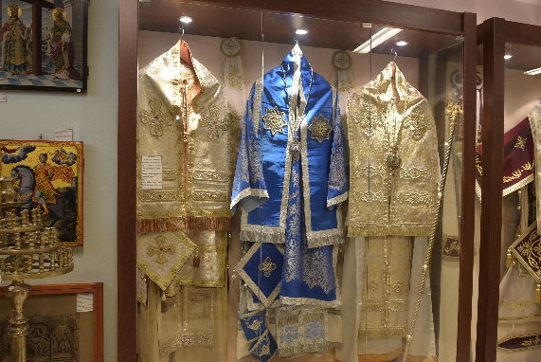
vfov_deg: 42.4
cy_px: 199
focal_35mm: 31
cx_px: 254
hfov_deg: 60.2
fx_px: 466
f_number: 6.3
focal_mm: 24
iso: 1600
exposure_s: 1/100
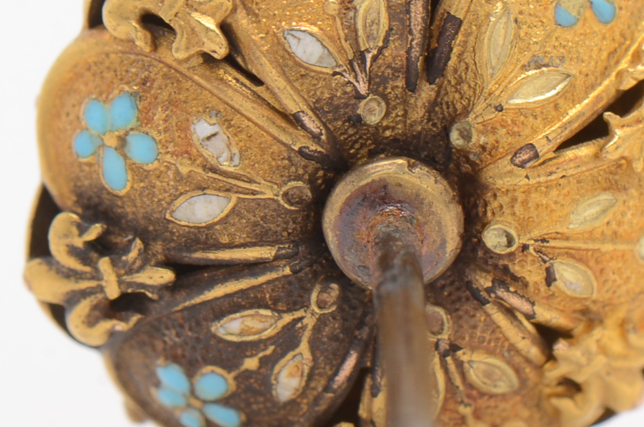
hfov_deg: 6.1
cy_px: 116
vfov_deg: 4.1
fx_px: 6005
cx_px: 420
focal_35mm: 336
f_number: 14
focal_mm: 85
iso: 200
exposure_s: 1/125
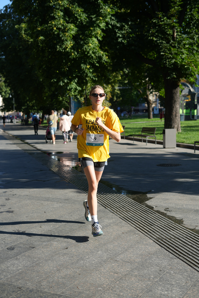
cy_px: 149
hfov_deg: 27.0
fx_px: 415
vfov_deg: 39.6
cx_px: 100
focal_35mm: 50
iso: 100
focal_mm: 50
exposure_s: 1/640
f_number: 3.5
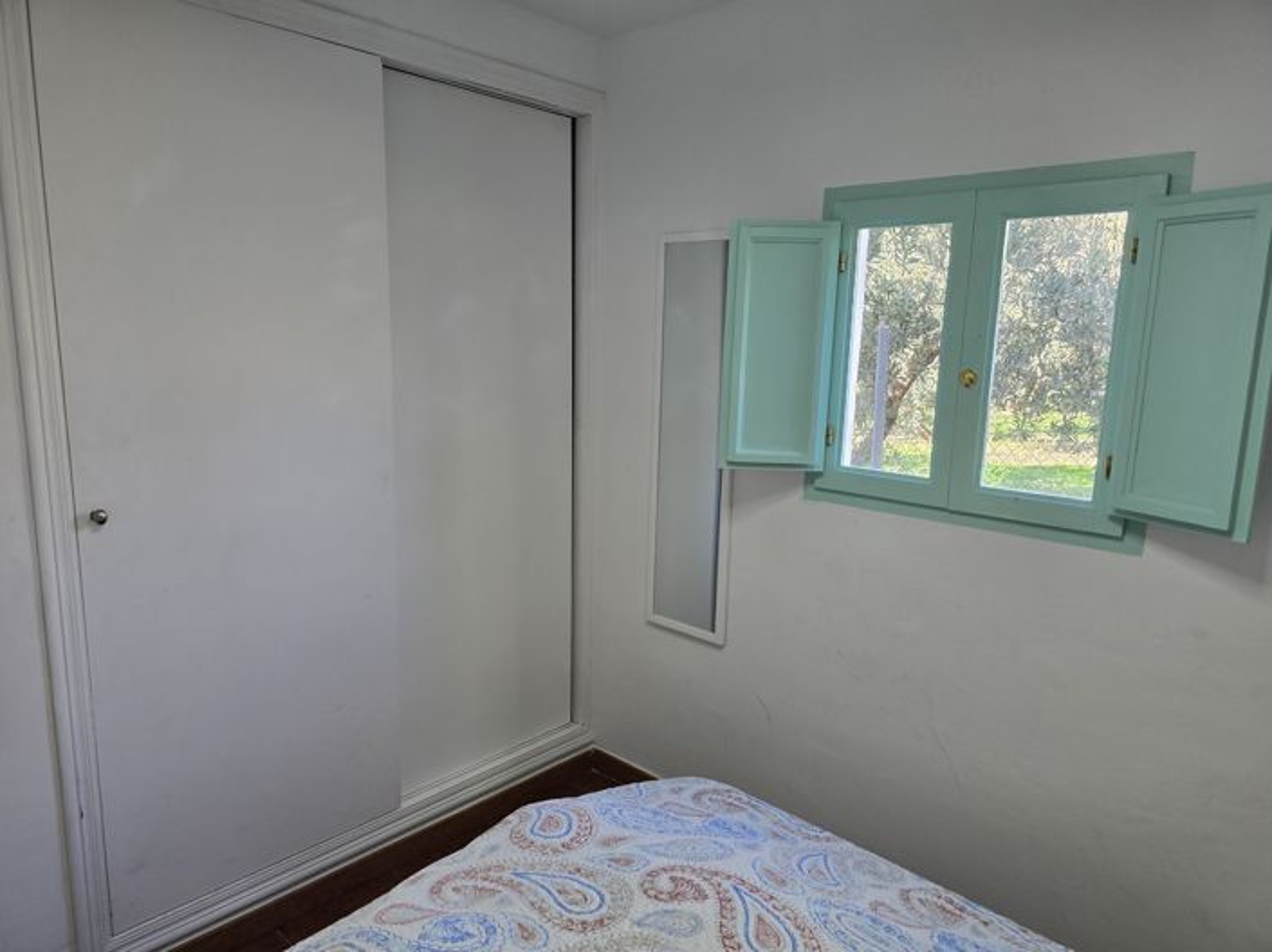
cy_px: 476
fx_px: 845
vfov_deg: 58.8
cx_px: 636
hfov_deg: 74.0
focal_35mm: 23
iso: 100
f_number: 1.7
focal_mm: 6.3
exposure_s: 1/180
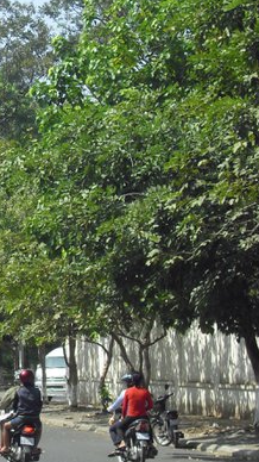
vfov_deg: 14.7
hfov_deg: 8.0
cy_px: 199
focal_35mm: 146
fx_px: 1784
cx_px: -198
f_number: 10.4
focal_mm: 10.7
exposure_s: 1/100
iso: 100
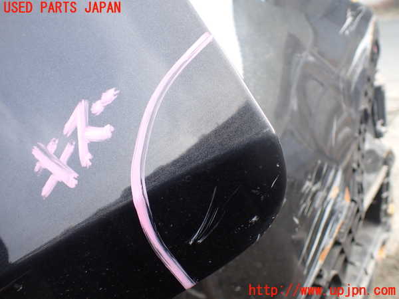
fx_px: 346
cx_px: 200
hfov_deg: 60.0
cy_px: 150
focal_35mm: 30
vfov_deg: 46.8
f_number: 2.3
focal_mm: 5.4
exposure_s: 1/125
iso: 125
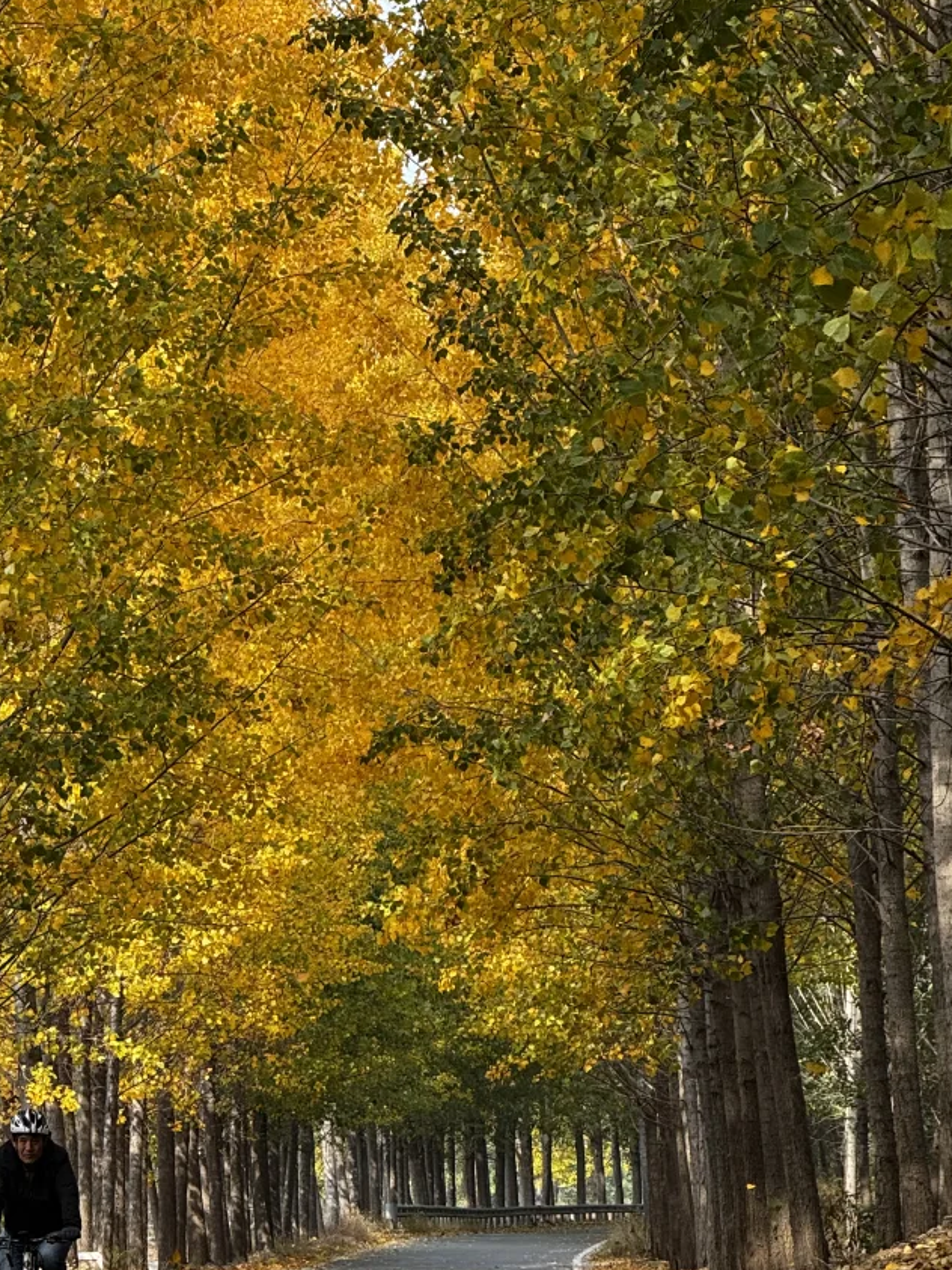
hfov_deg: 7.2
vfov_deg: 9.7
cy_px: 682
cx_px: 246
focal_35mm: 205
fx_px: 7519
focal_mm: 15.66
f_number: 2.8
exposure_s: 1/240
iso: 50
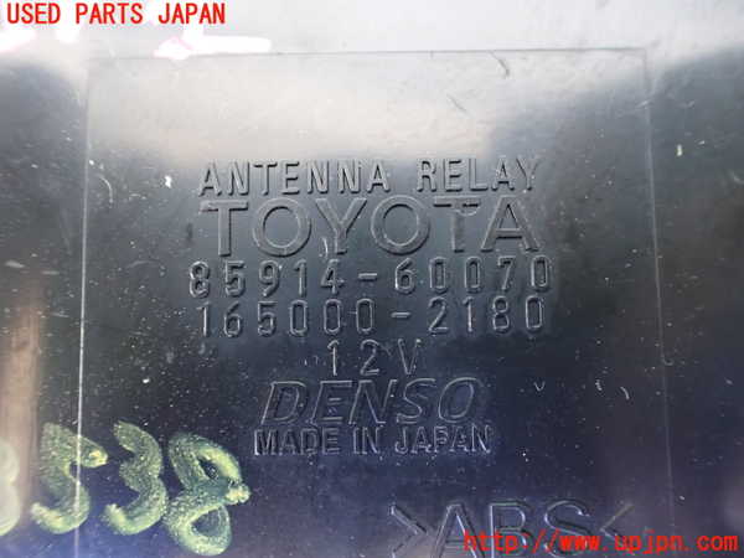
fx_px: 645
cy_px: 279
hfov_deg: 60.0
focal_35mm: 30
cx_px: 372
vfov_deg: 46.8
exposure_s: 1/30
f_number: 2.3
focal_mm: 5.4
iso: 1250
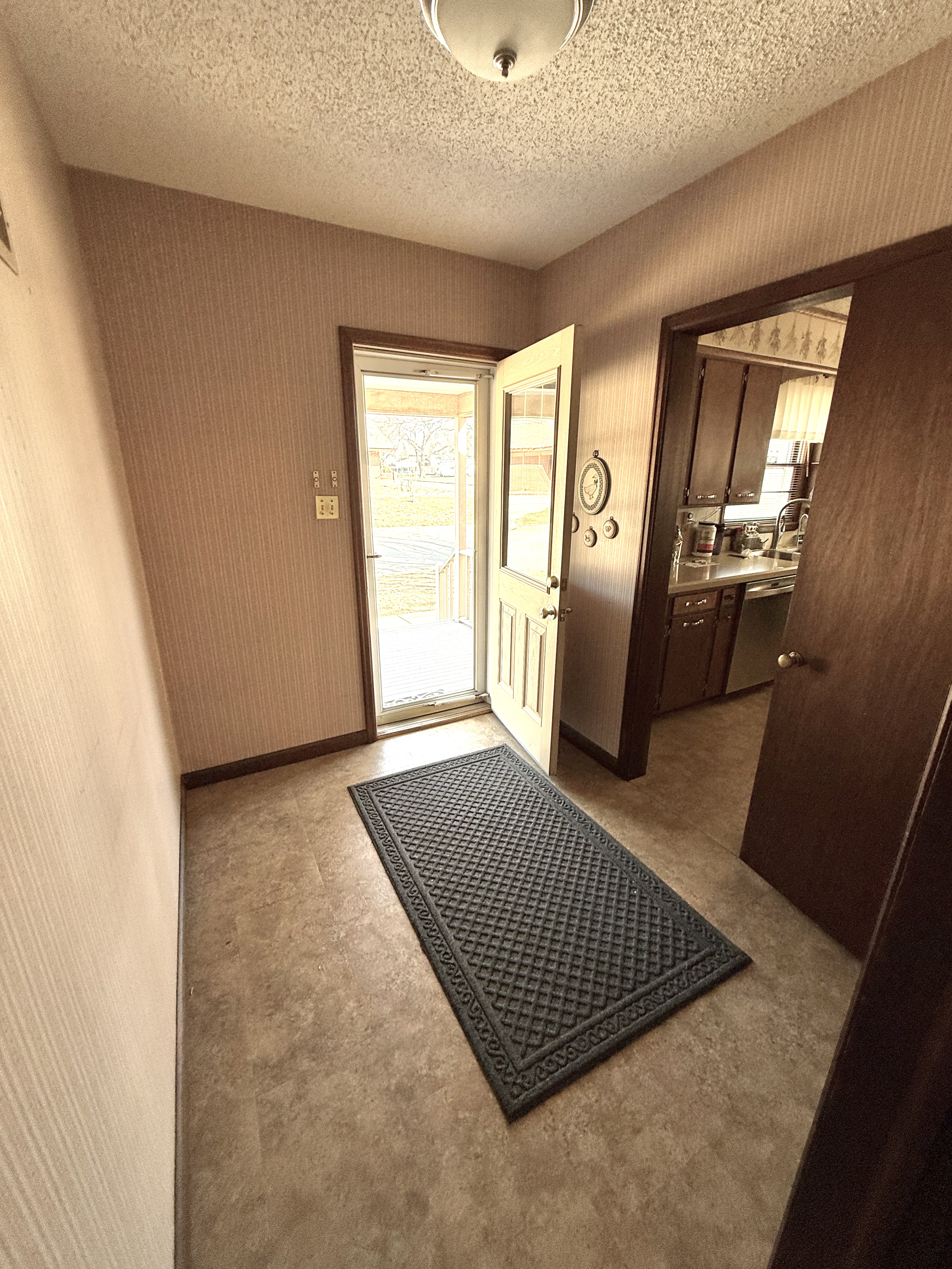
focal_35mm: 14
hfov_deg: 85.7
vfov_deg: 102.1
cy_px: 634
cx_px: 476
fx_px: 513
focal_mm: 2.22
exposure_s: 1/99
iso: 80
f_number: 2.2
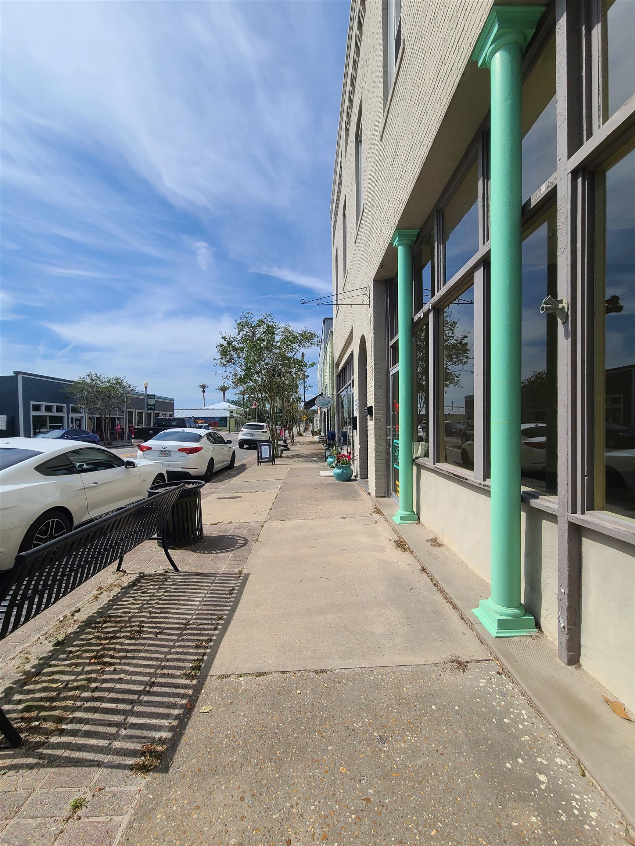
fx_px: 318
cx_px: 318
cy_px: 423
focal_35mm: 13
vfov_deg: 106.2
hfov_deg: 89.9
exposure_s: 1/2715
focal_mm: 2.2
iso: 50
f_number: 2.2
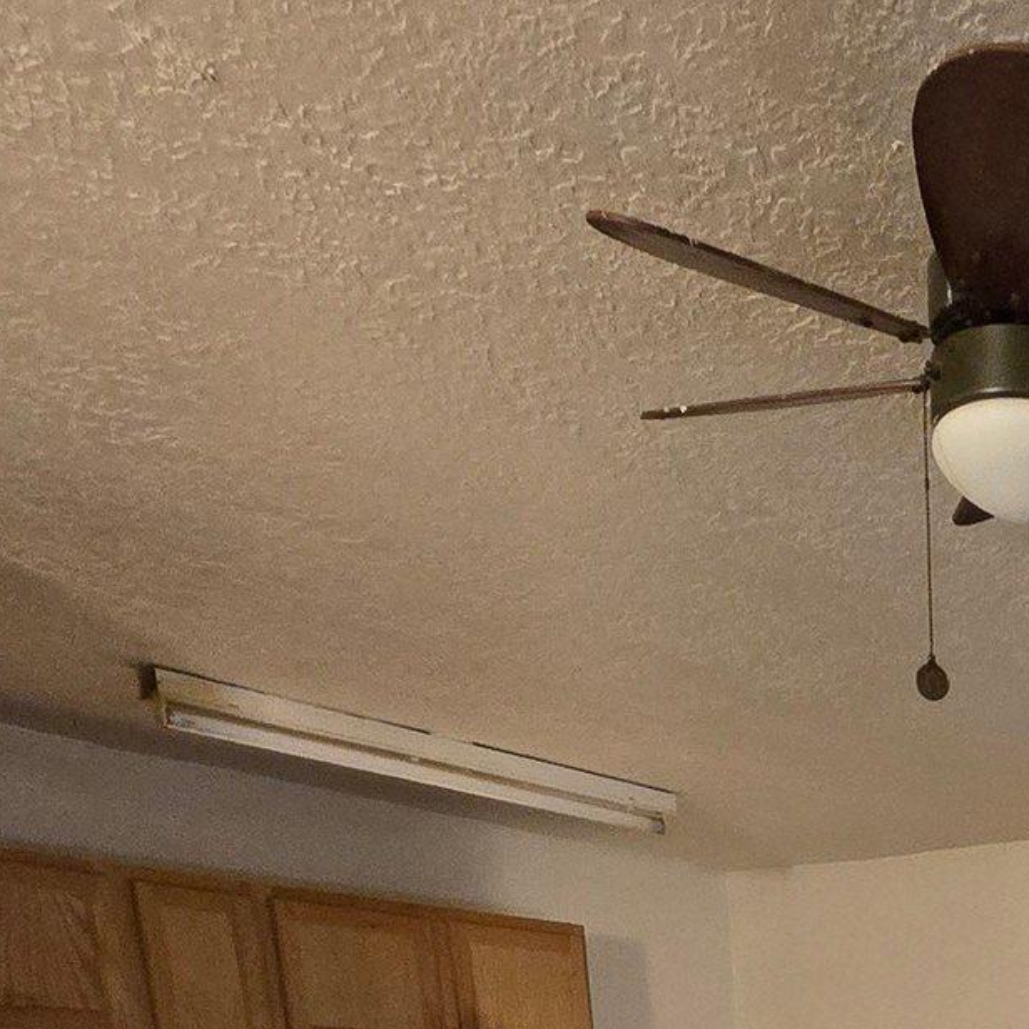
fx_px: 1446
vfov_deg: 26.8
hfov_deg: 34.2
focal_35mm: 43
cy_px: 1572
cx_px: 1118
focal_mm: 2.2
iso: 800
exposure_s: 1/60
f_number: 2.2
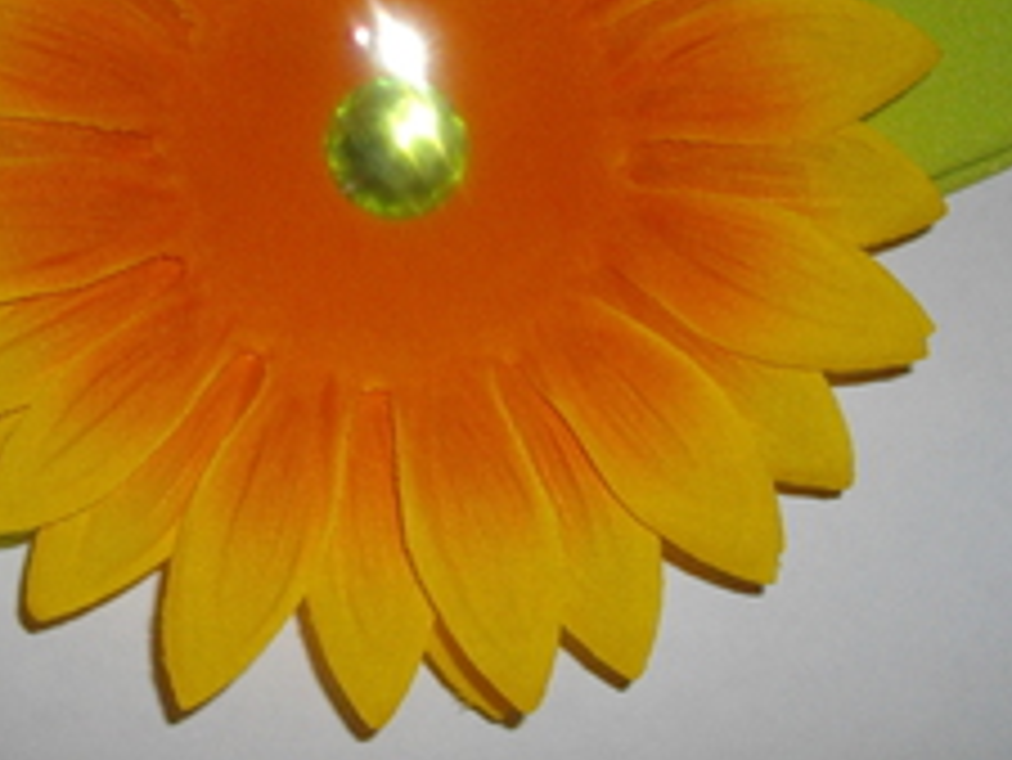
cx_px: 351
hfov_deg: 30.1
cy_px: 229
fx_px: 1872
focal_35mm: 64
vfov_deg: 22.8
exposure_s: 1/50
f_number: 2.9
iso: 200
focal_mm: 5.7
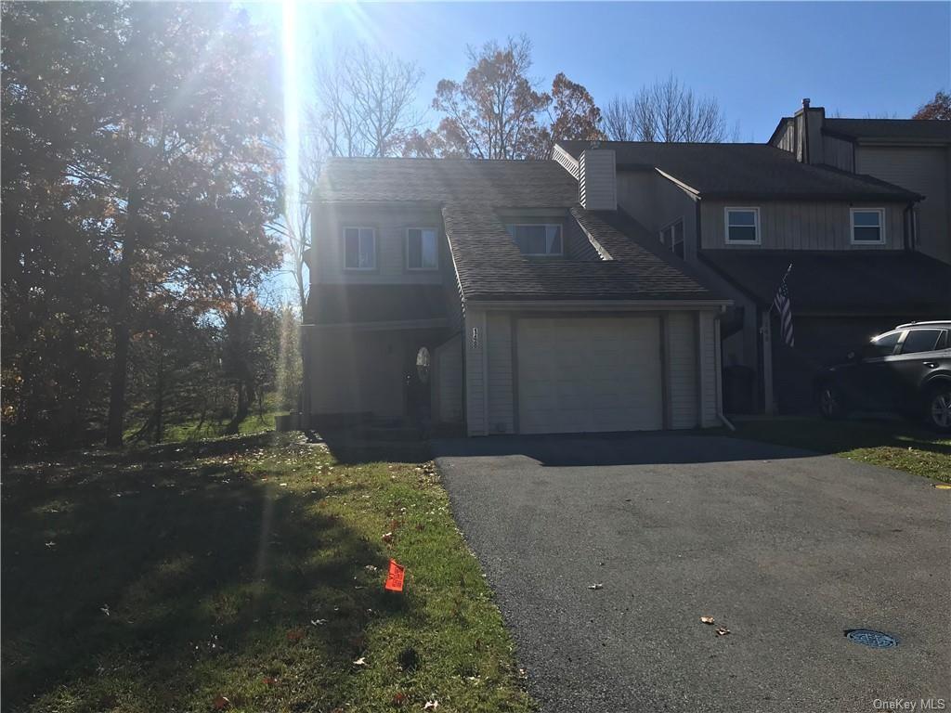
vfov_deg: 49.7
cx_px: 476
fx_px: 769
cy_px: 356
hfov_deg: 63.4
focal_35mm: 28
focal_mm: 3.99
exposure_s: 1/2817
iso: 20
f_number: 1.8
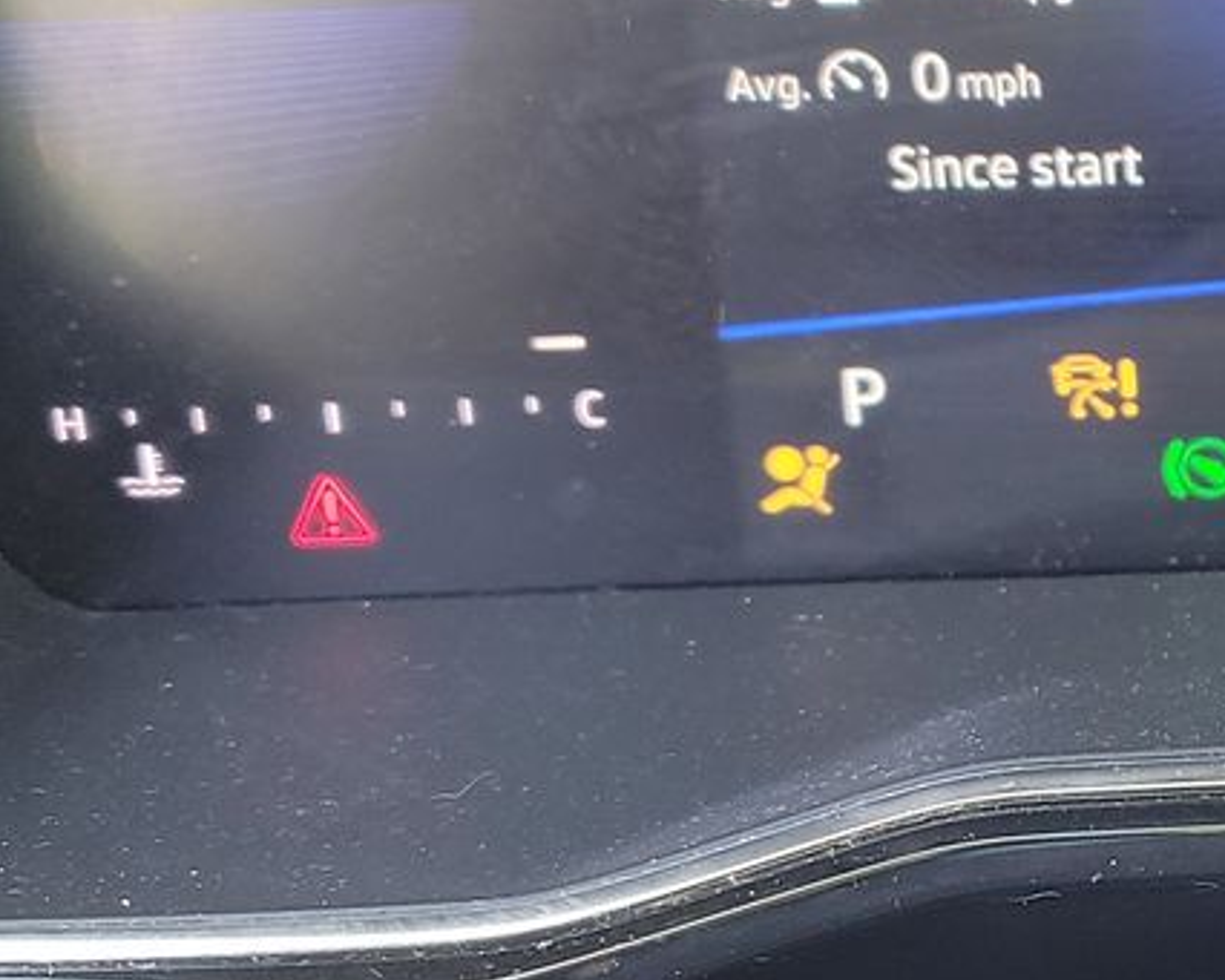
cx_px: 1651
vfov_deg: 17.5
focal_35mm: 88
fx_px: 3191
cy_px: 503
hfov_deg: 19.8
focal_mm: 6.7
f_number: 1.8
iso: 152
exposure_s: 1/50
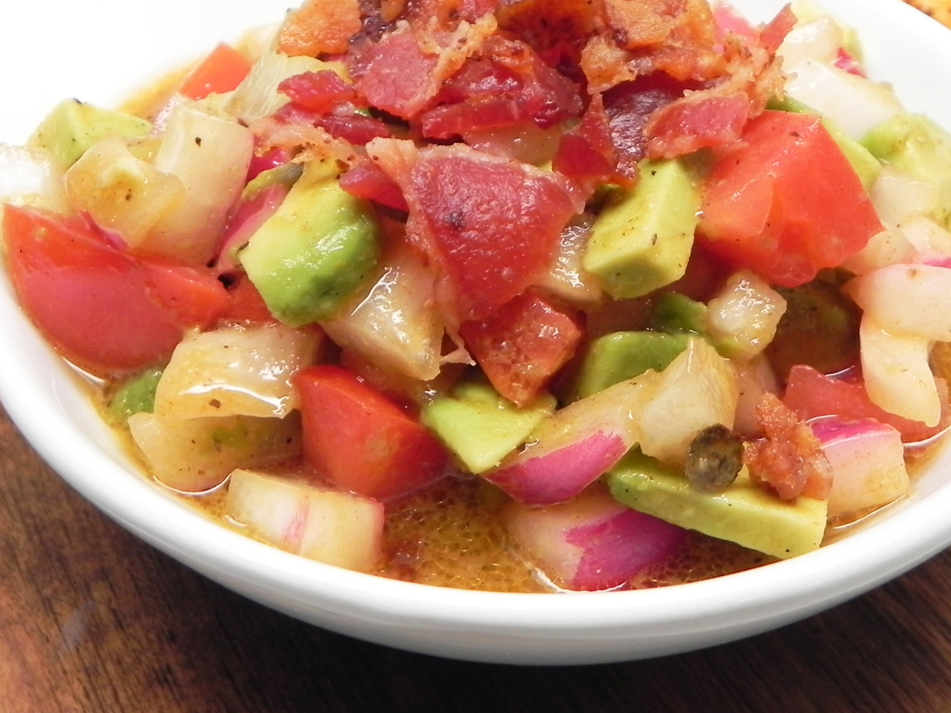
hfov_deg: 34.9
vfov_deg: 26.5
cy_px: 304
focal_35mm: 55
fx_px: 1511
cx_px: 501
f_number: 2.8
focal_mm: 5.9
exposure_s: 1/30.7
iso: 160
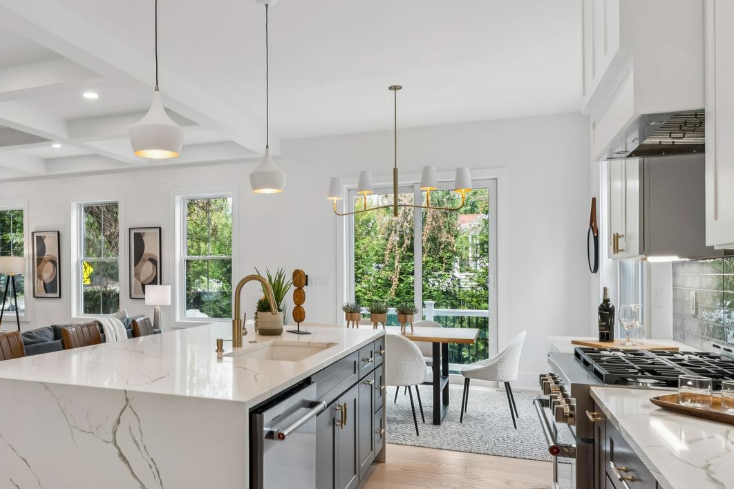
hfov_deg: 65.5
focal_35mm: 27
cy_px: 278
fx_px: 550
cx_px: 242
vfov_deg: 47.8
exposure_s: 1/25
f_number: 8
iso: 200
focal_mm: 14
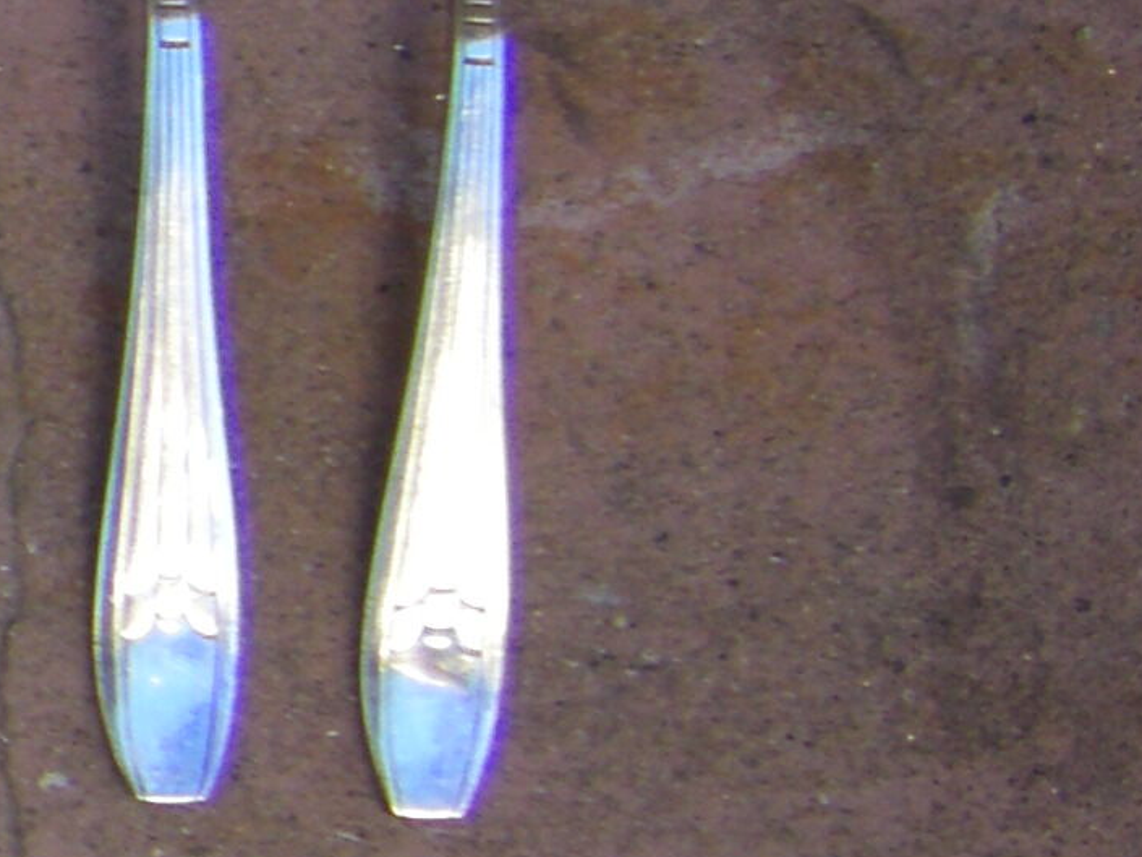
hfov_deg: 10.0
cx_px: -1469
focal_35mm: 176
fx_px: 5807
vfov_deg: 8.4
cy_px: 0
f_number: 3.5
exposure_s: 1/50
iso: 80
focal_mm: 6.3
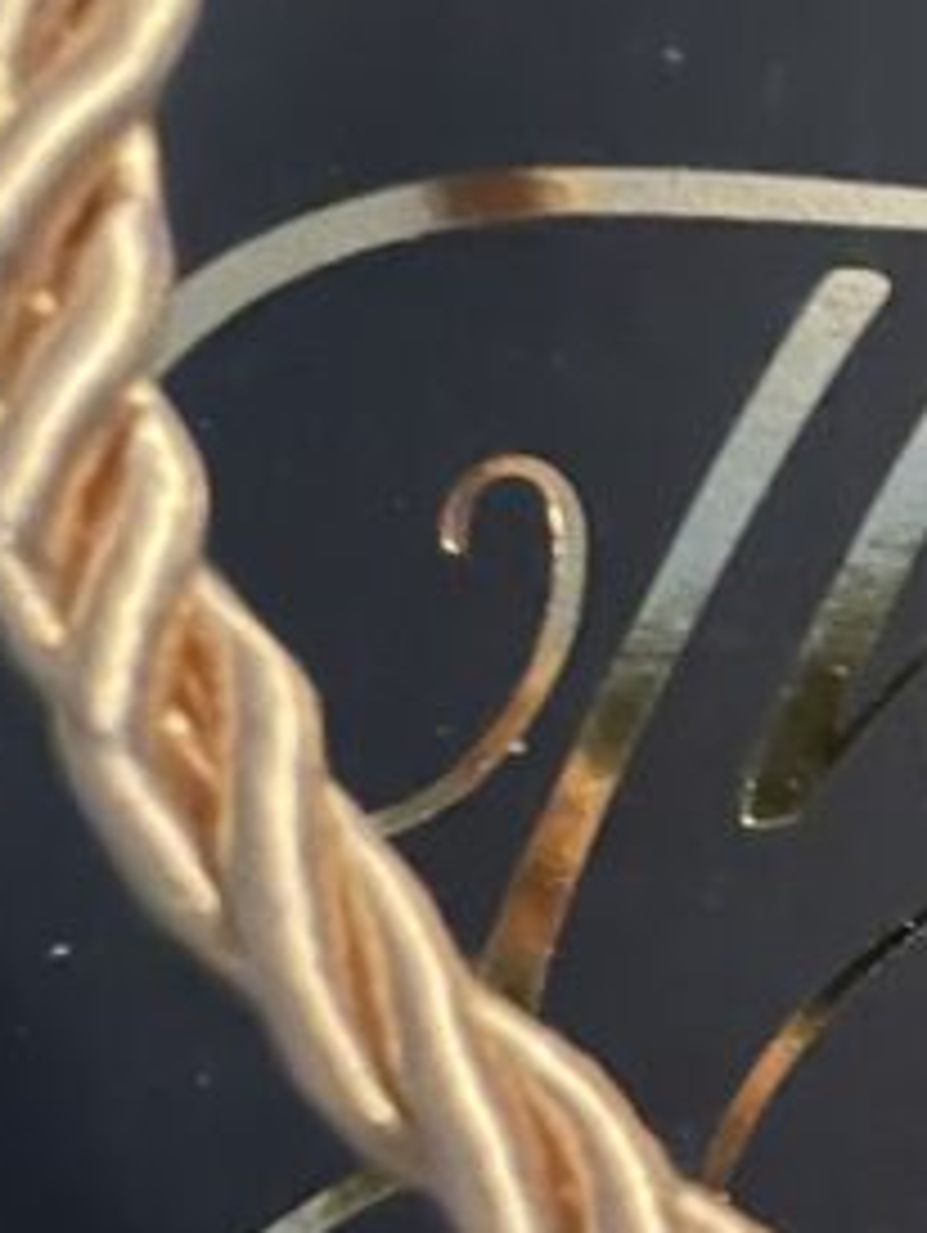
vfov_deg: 19.3
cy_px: 1386
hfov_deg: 15.1
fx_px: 3458
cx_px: 868
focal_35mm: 97
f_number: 1.6
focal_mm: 4.2
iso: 1250
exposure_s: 1/15
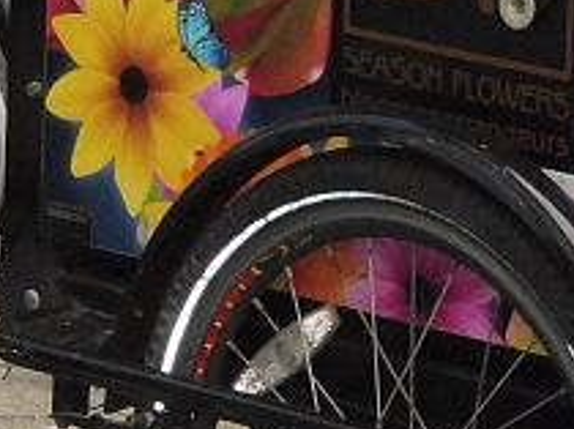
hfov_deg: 4.0
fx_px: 8248
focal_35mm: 498
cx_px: 339
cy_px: -101
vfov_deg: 3.0
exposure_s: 1/125
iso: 400
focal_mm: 18.2
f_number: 5.3
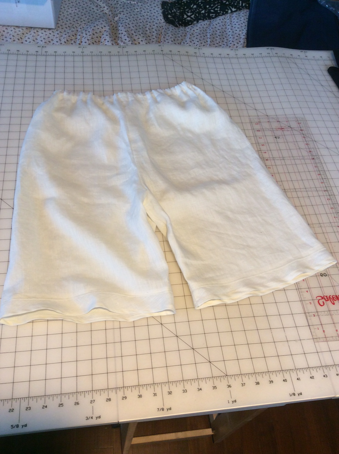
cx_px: 170
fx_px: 419
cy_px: 227
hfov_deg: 44.1
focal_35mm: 32
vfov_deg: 56.9
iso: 64
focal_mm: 3.3
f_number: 2.4
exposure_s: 1/24
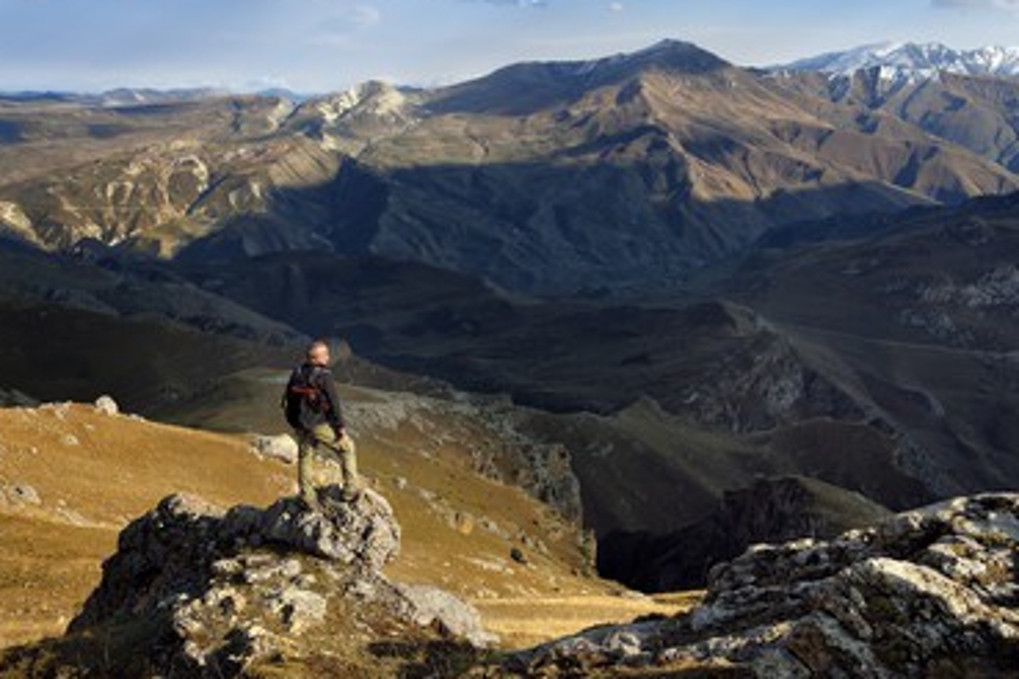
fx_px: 1160
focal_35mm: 41
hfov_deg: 47.4
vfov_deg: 32.6
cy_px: 301
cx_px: 538
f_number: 11
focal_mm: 36
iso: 200
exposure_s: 1/250
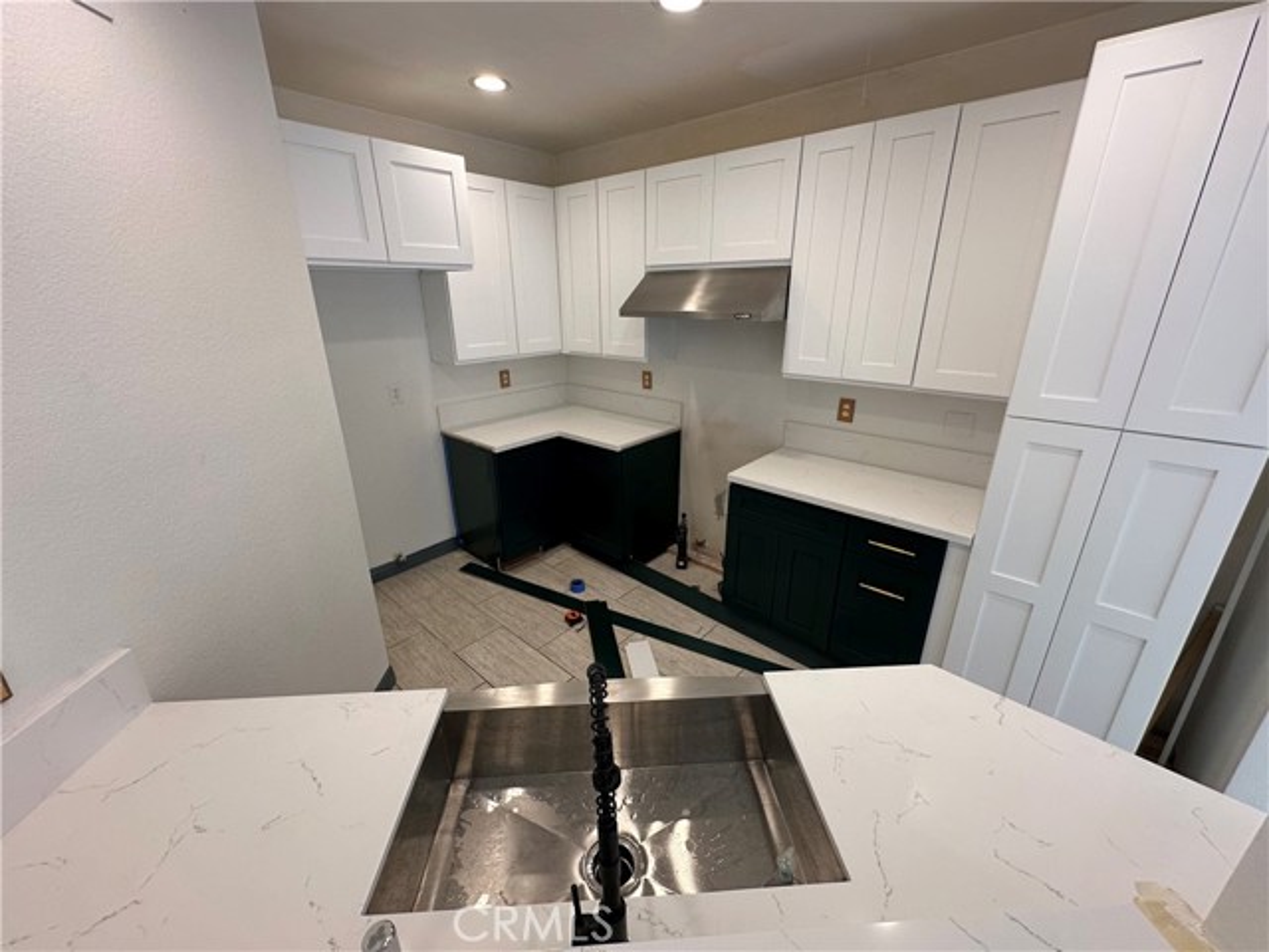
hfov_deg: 102.1
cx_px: 634
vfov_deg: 85.7
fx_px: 513
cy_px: 476
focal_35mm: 14
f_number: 2.2
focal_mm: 2.22
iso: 160
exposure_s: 1/120
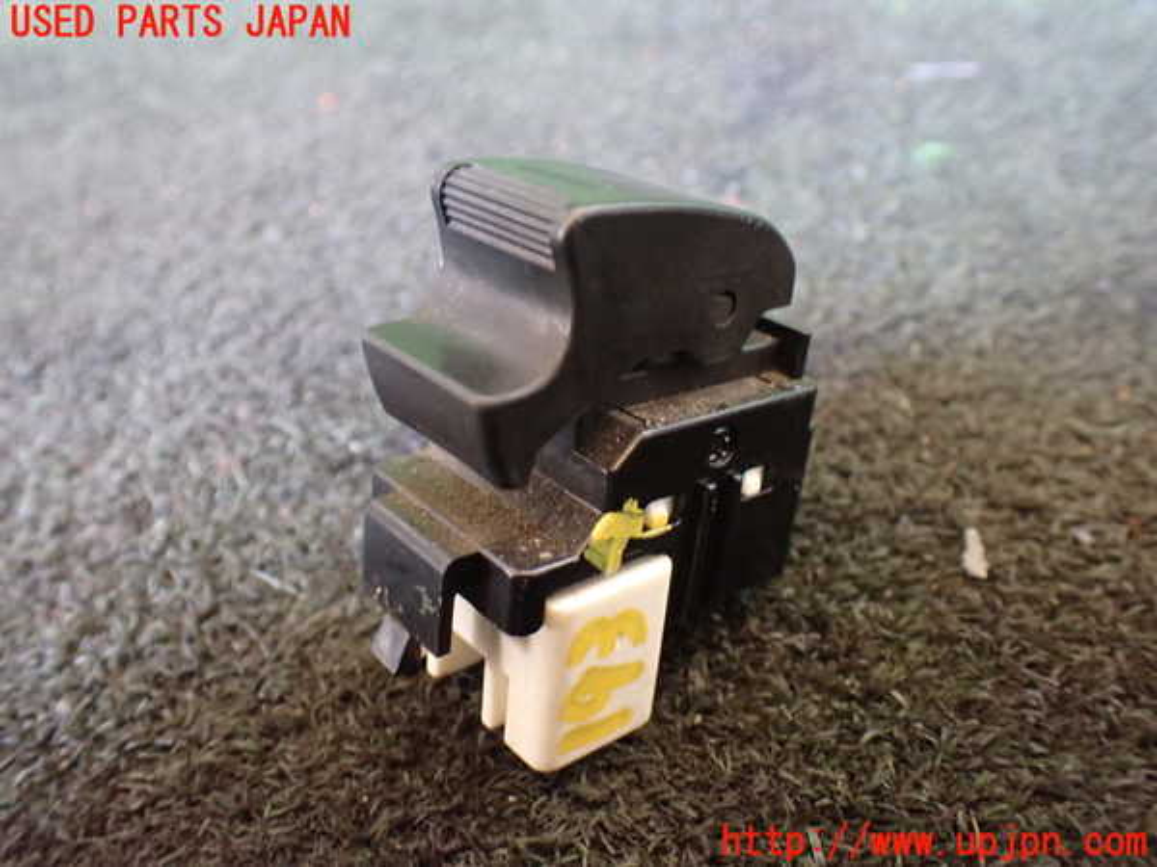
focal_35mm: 30
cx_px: 578
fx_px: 1003
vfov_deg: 46.8
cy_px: 434
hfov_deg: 60.0
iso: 1000
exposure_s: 1/30
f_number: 2.3
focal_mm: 5.4
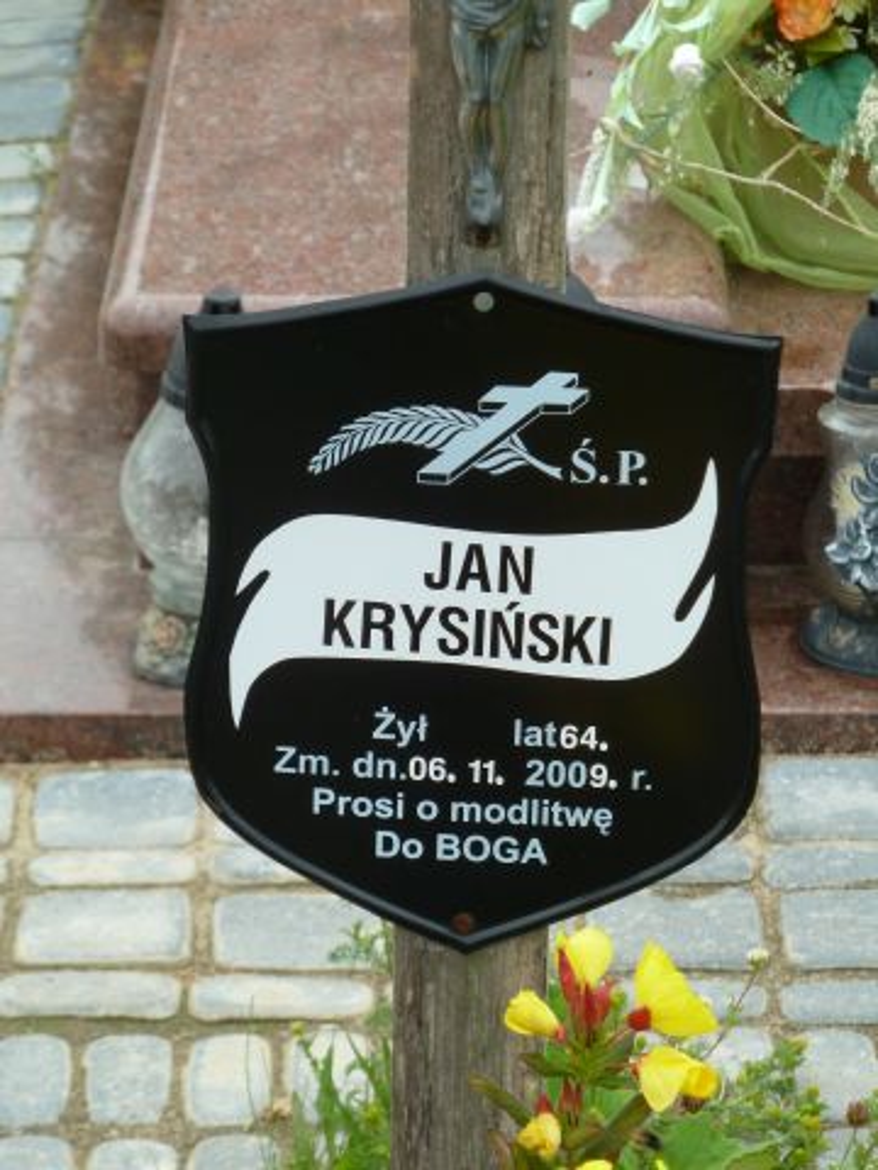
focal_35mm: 158
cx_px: 439
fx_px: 5343
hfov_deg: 9.4
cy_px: 585
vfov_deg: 12.5
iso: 160
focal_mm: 25.9
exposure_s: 1/200
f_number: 4.5
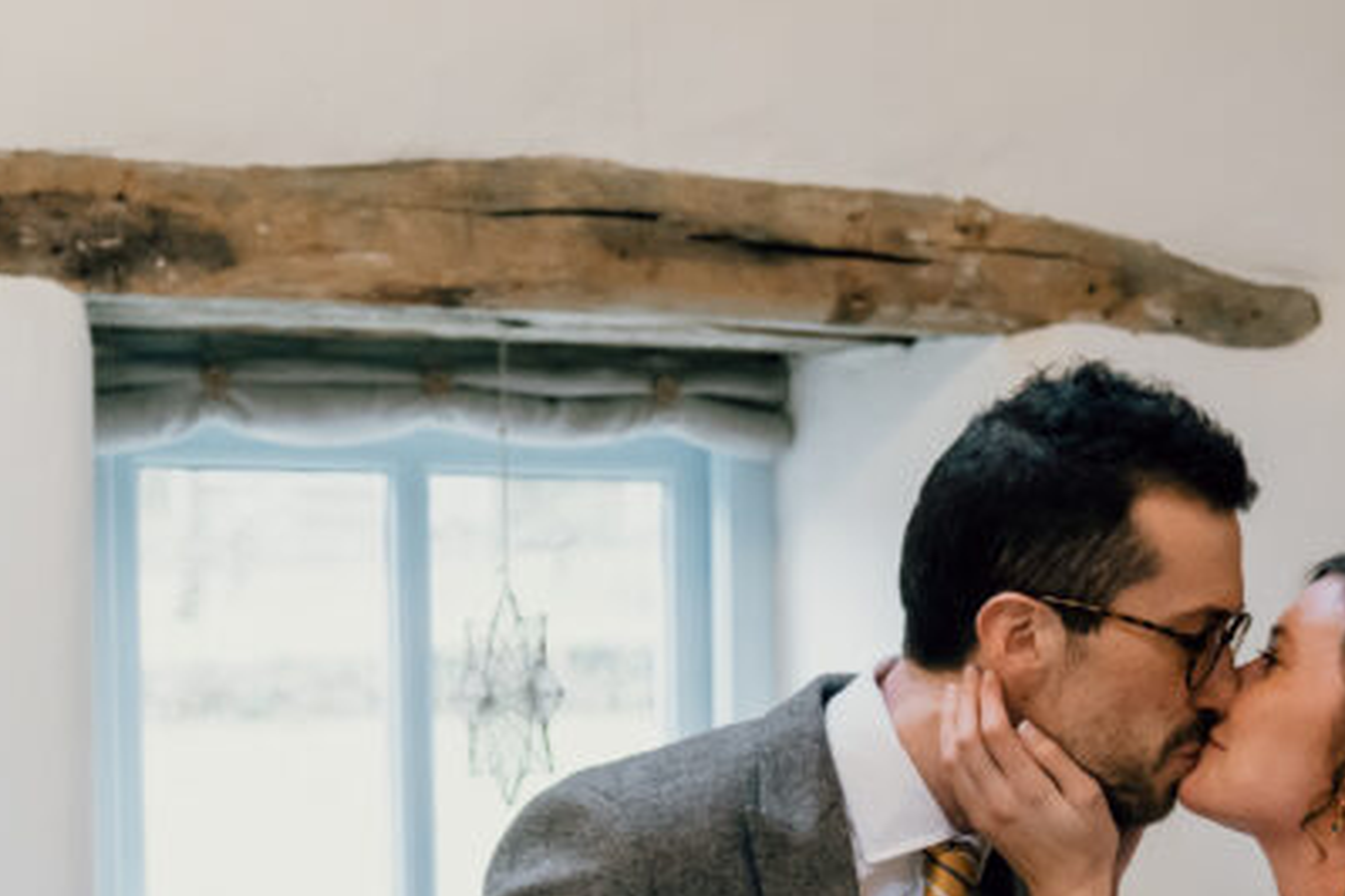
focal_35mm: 118
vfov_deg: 11.4
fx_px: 4408
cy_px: 1039
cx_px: 1035
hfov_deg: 17.2
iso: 2000
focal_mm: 46
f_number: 2.8
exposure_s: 1/125
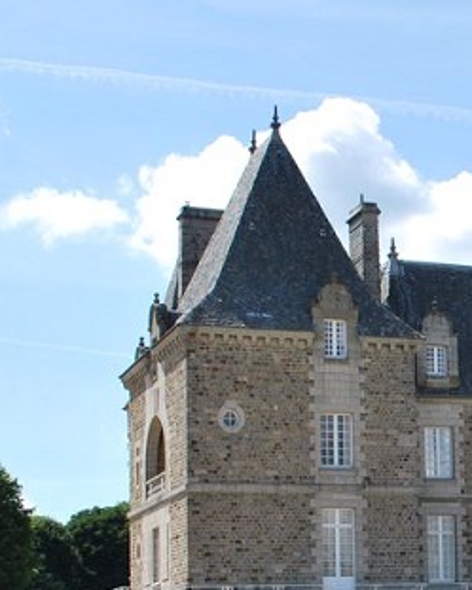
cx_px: 616
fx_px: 1518
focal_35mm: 87
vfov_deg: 21.7
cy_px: 462
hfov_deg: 16.7
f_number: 8
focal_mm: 24
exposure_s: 1/250
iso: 100
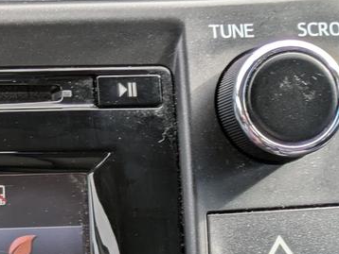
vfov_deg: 8.1
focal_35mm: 182
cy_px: 267
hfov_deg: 10.6
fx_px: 1784
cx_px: -111
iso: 56
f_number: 1.89
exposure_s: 1/264
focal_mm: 5.43
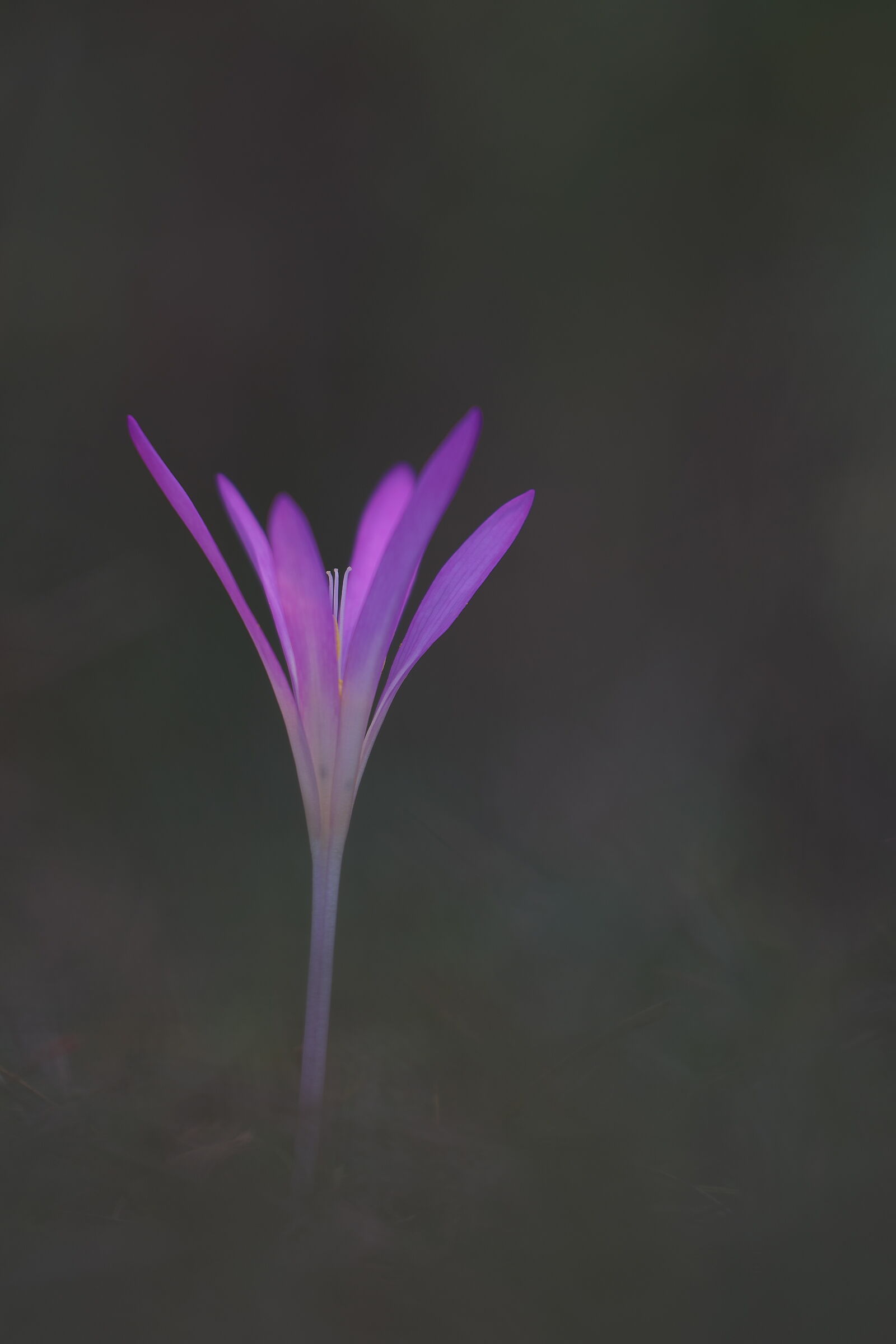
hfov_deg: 5.9
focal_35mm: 231
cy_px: 672
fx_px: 8623
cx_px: 448
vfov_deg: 8.9
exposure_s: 1/60
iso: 100
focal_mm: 150
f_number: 3.5
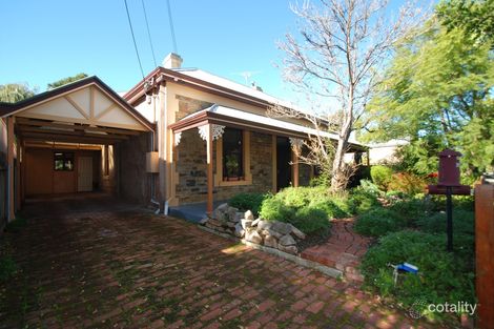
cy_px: 164
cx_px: 247
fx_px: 206
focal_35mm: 15
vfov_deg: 77.3
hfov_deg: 100.4
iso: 100
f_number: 5
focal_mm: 10
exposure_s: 1/100
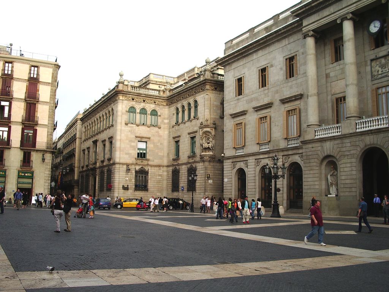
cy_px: 146
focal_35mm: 35
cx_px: 194
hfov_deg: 52.6
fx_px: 393
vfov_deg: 40.7
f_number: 4.3
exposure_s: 1/125
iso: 50
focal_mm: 5.8
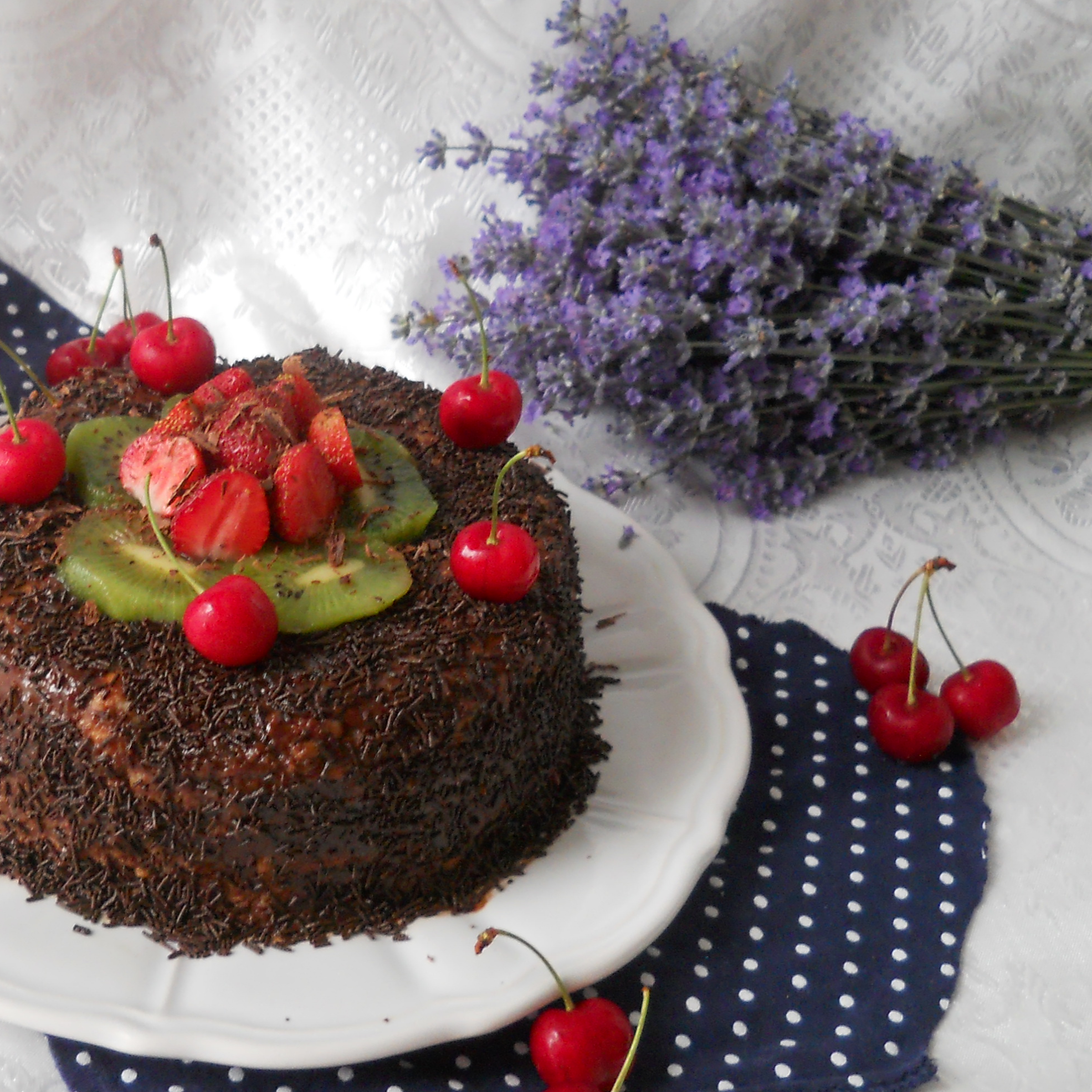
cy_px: 566
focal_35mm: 60
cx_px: 259
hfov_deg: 28.2
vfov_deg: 28.6
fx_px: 2141
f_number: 3.1
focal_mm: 6.72
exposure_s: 1/30
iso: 320
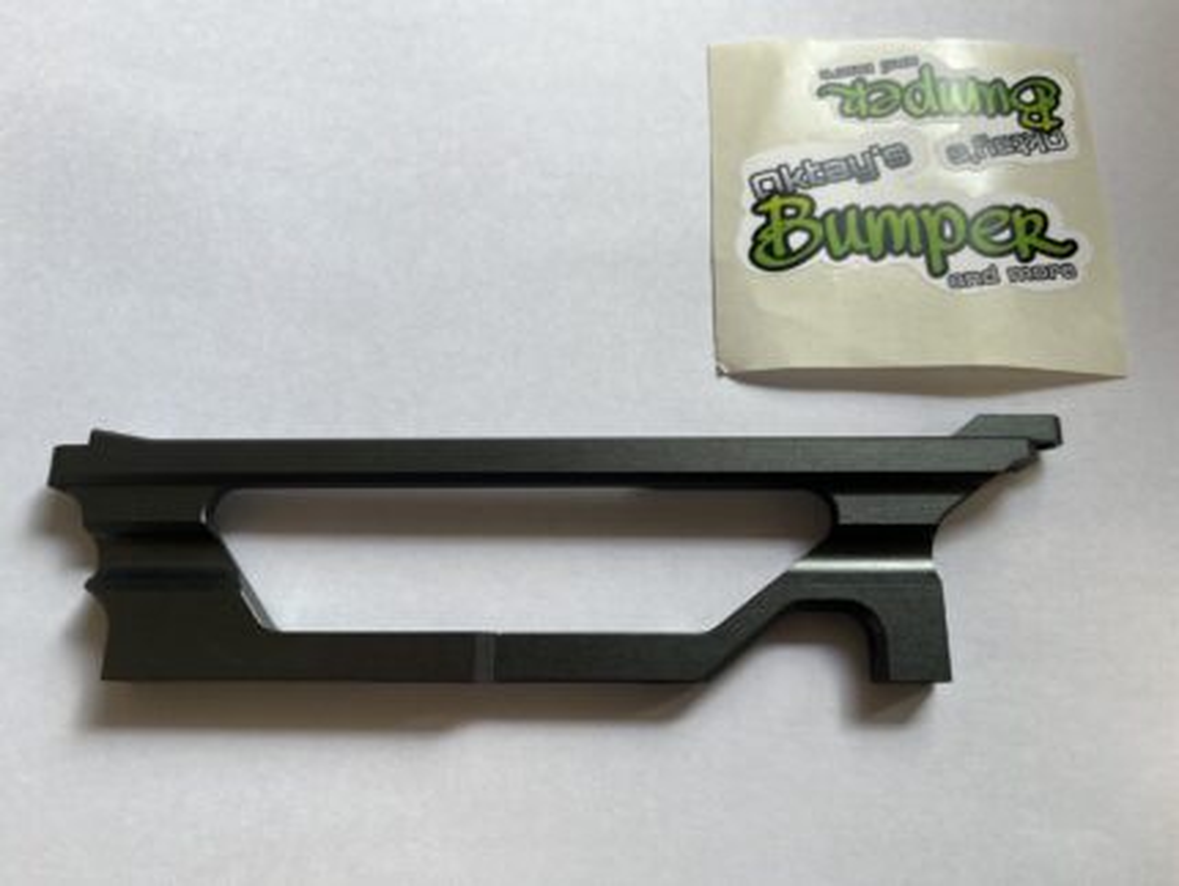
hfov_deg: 67.3
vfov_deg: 53.1
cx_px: 590
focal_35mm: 26
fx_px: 886
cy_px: 443
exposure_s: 1/271
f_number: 1.6
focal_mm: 5.1
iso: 40
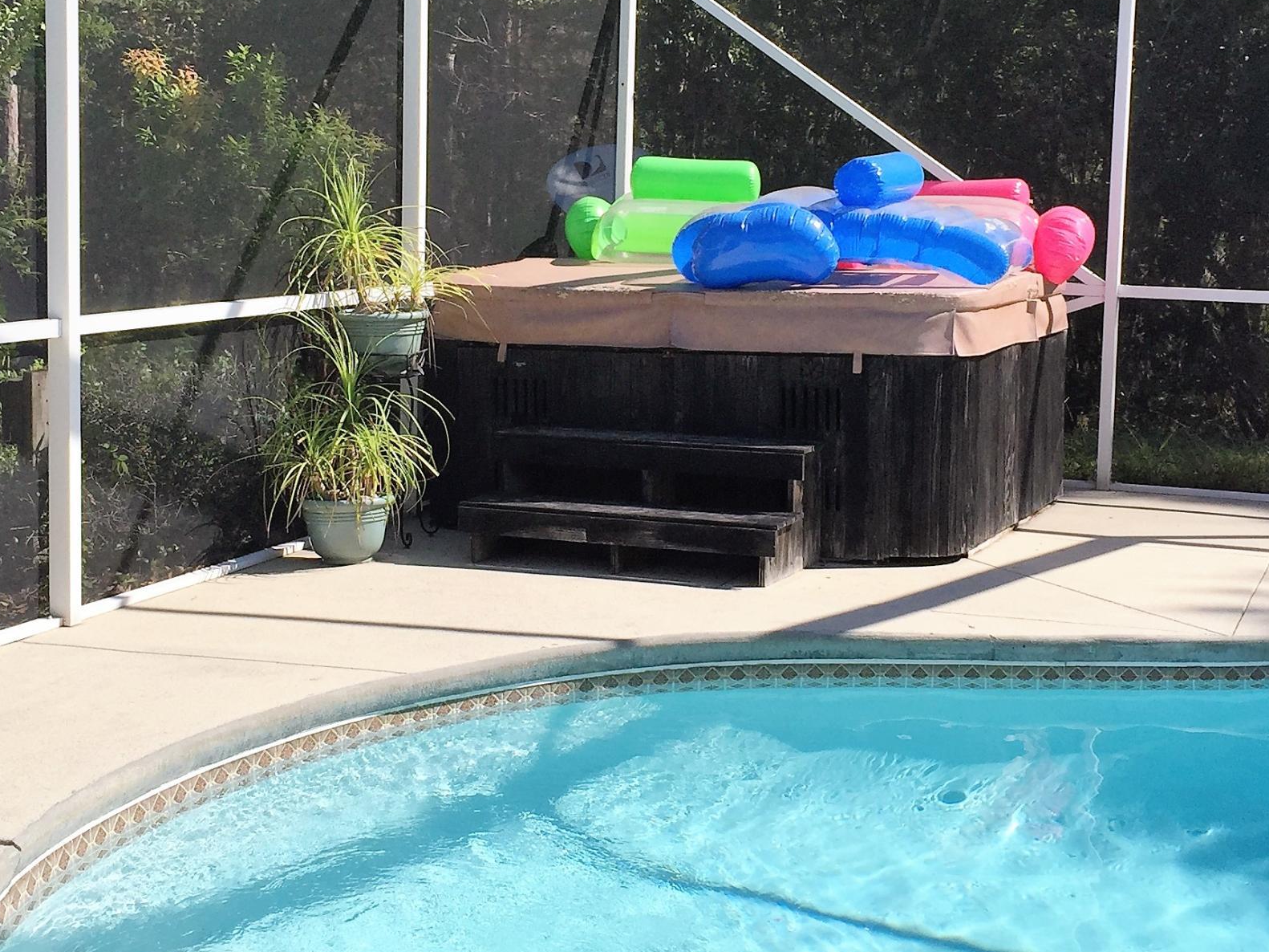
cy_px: 339
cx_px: 613
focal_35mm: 55
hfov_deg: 34.9
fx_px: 2016
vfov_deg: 26.4
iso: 32
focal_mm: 4.15
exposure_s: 1/1412
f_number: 2.2
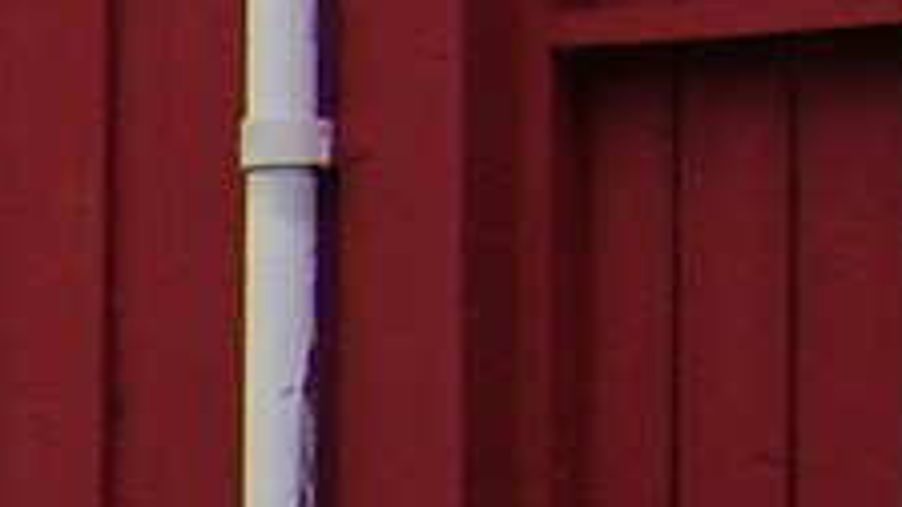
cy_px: 865
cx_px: -1744
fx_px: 6506
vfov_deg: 4.4
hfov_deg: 7.1
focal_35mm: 272
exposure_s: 1/272
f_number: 2.8
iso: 50
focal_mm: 5.95
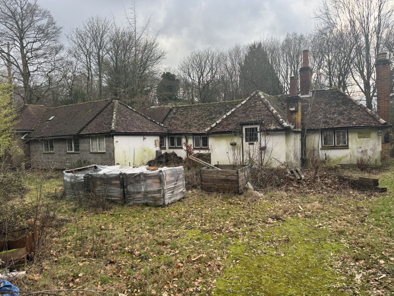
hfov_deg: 71.6
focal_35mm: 24
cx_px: 197
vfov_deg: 56.8
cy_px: 148
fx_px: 273
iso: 80
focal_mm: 6.76
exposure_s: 1/888
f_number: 1.78
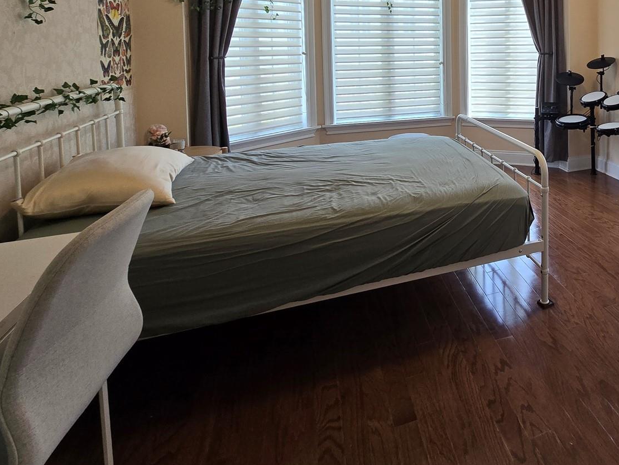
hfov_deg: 64.3
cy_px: 60
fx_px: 429
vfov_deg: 51.3
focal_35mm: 24
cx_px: 508
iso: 80
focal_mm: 2.2
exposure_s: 1/60
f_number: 2.2
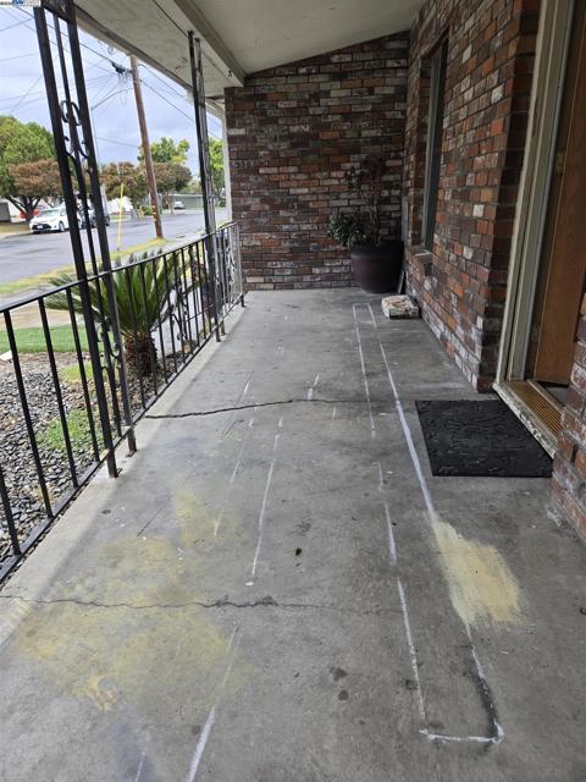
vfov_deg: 73.9
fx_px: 519
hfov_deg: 58.9
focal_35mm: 23
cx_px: 293
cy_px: 391
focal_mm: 5.4
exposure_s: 1/180
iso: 40
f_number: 1.8
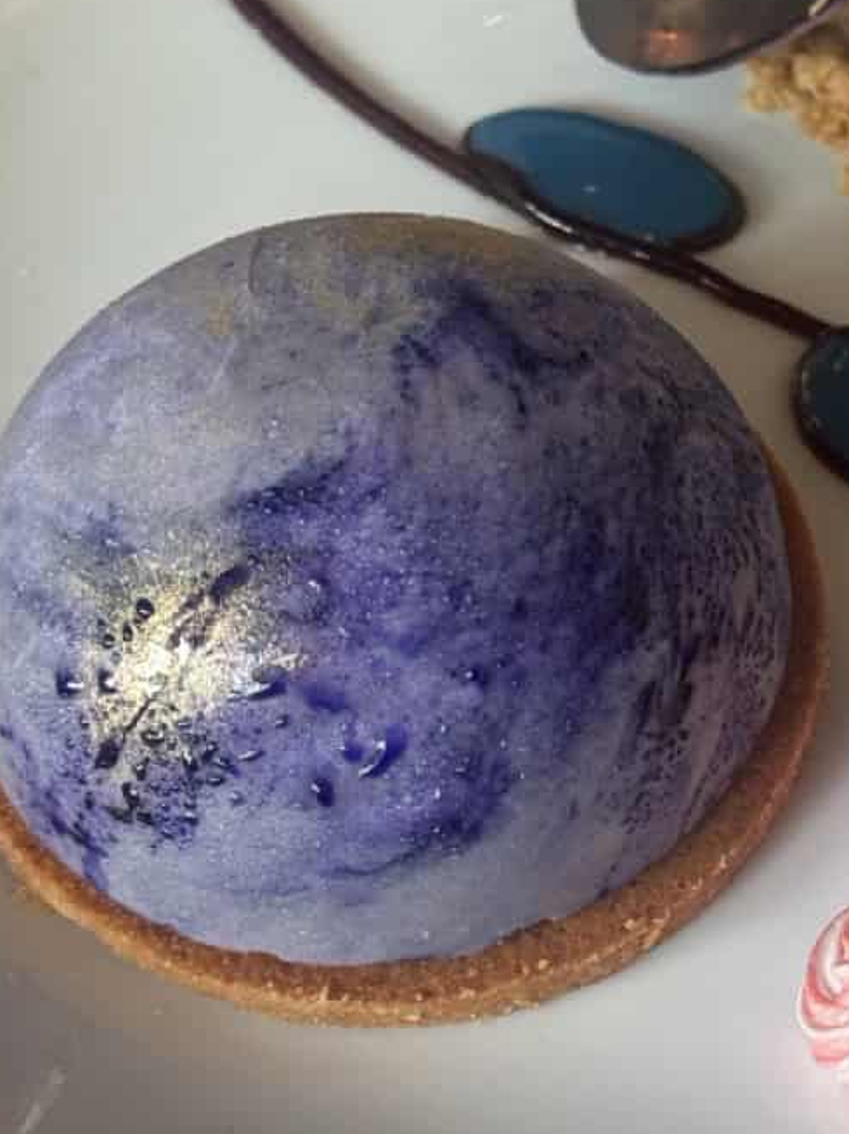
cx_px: 816
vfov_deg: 20.9
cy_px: 529
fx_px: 3076
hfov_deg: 15.5
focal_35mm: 94
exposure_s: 1/43
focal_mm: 6.8
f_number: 1.8
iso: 250
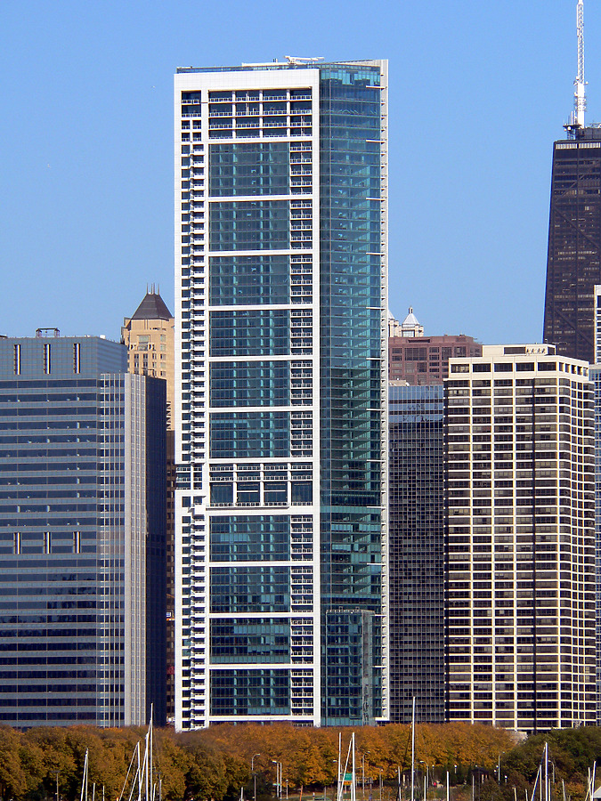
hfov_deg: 4.7
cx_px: 300
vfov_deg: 6.3
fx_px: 7246
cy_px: 400
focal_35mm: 313
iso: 80
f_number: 5.6
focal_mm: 52.1
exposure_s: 1/500
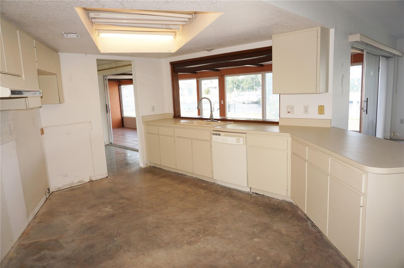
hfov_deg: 73.8
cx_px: 202
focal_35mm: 24
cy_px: 134
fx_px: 269
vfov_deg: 53.0
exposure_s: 1/160
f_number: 4
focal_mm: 16
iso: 200
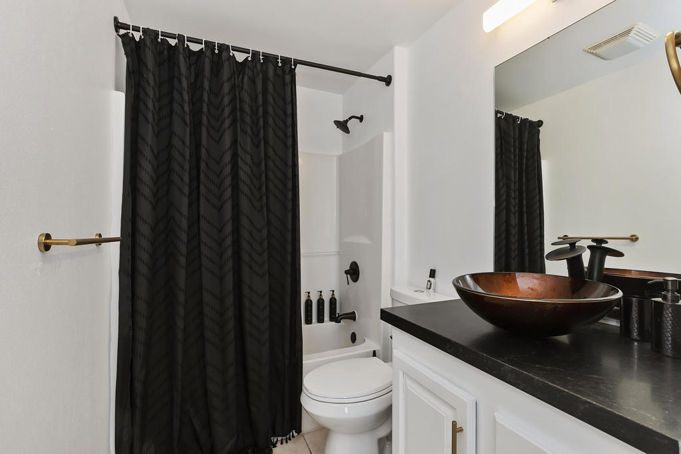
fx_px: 284
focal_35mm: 15
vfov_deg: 77.3
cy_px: 227
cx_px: 340
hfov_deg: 100.4
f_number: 8
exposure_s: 1/30
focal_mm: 10
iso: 400
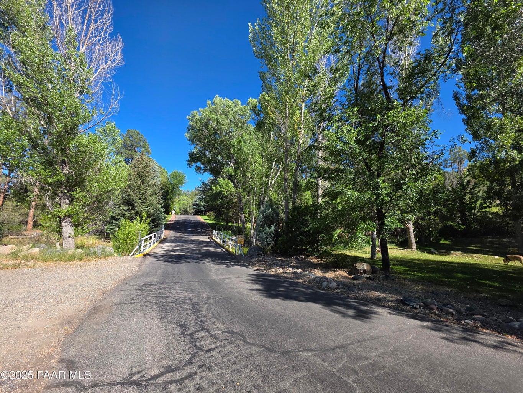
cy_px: 196
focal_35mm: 13
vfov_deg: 89.9
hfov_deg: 106.2
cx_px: 262
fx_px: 196
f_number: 1.9
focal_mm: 2.2
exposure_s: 1/1208
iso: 40
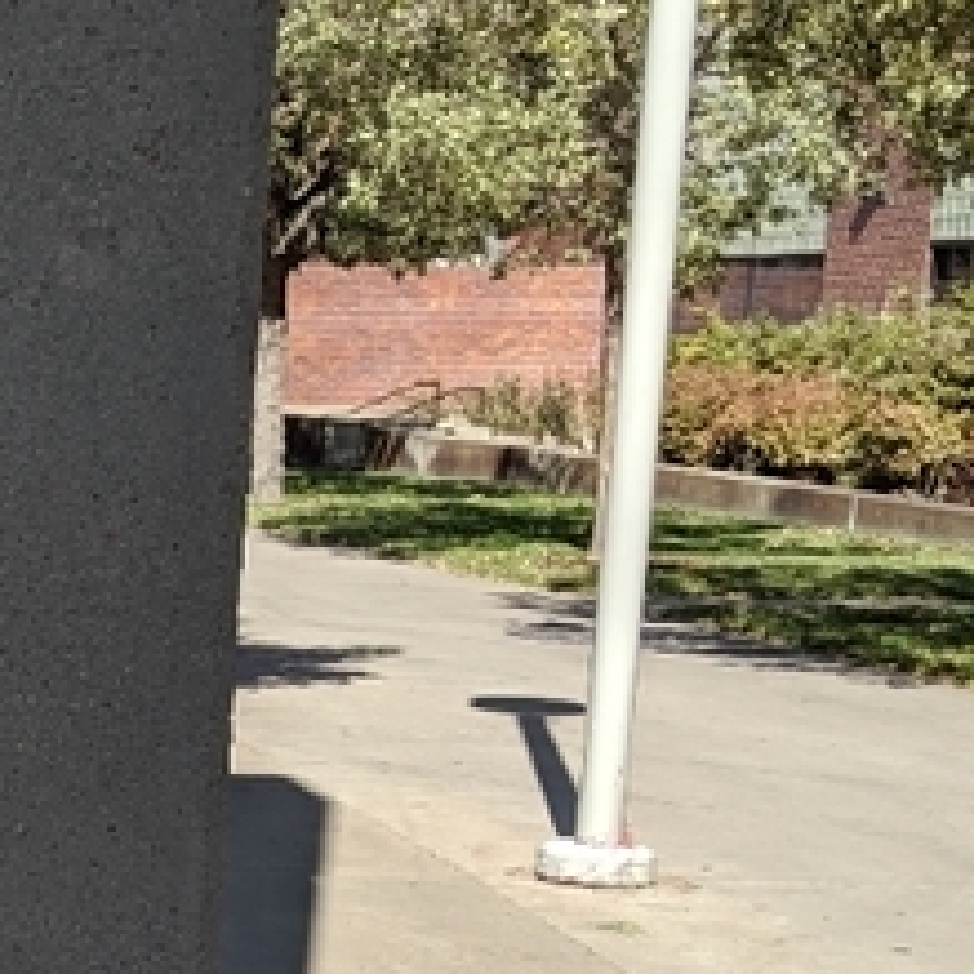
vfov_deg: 19.7
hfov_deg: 17.8
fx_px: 2770
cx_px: -498
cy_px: 787
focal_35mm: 87
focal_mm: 4.44
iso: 54
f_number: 1.8
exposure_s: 1/2132
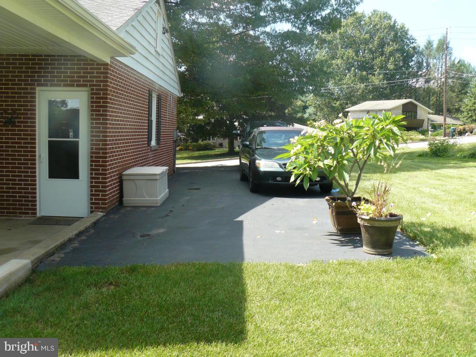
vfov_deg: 39.7
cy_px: 178
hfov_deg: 51.4
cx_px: 238
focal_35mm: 36
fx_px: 495
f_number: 4
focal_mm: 6
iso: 100
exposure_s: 1/160
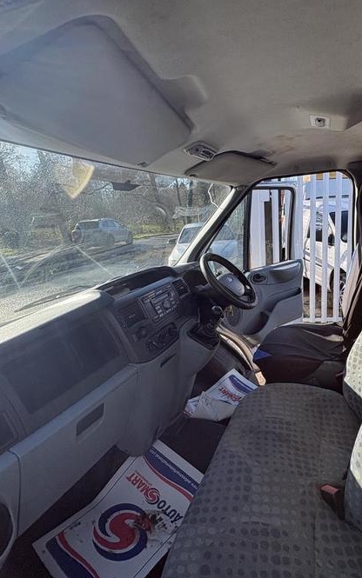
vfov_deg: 85.0
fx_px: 315
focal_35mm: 20
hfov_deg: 58.4
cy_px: 287
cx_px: 239
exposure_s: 1/537
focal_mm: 2.22
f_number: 2.2
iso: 50
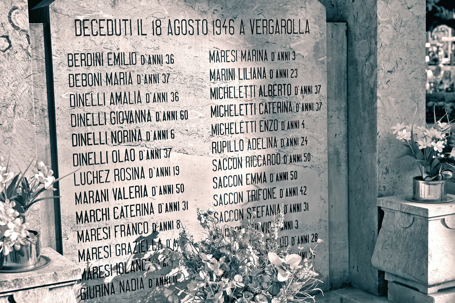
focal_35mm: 57
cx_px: 228
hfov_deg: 35.1
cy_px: 152
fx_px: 720
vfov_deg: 23.7
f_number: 7.1
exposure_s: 1/400
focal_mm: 57
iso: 100
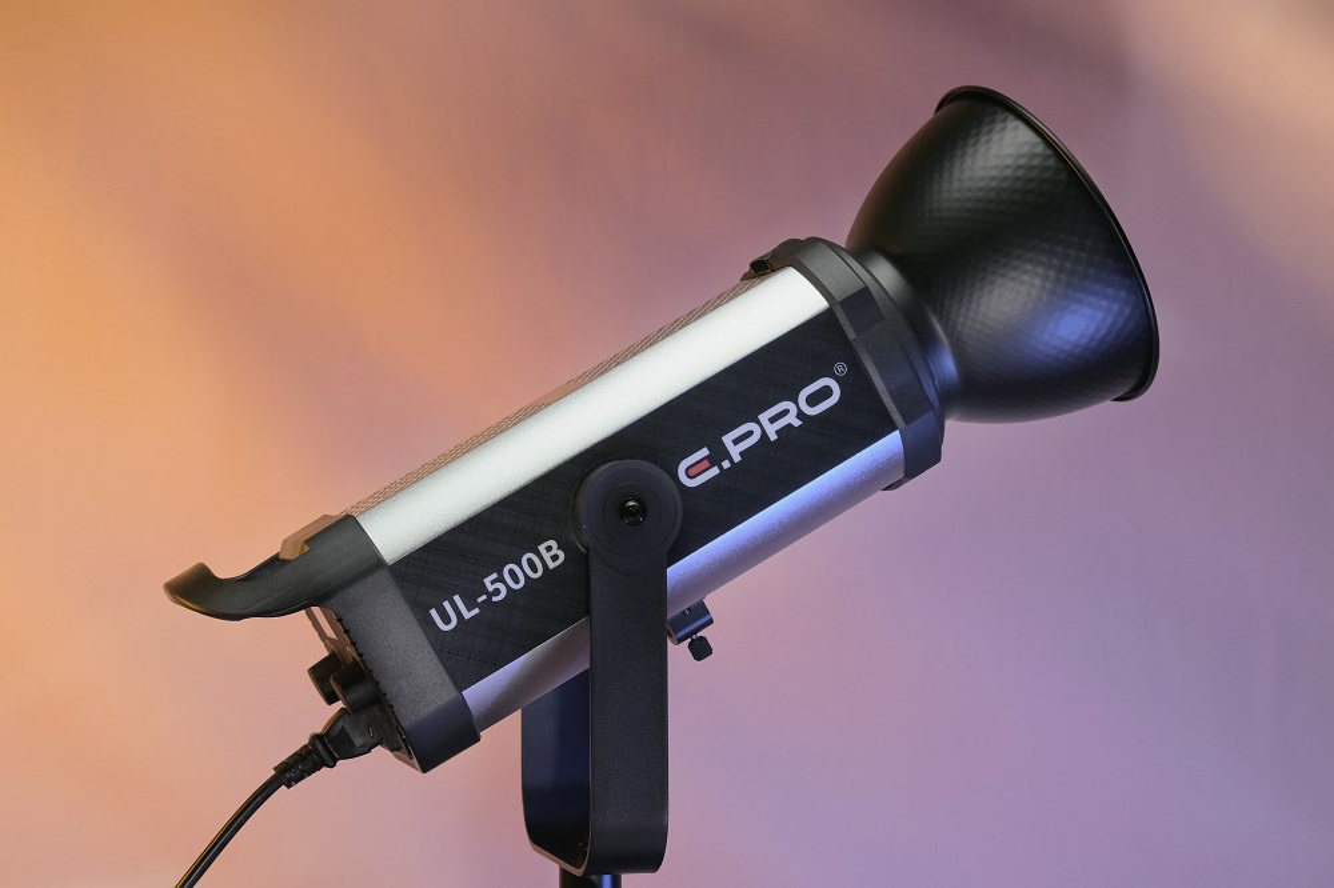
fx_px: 2371
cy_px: 444
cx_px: 667
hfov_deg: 31.4
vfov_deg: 21.2
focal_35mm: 64
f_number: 6.3
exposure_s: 1/125
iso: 2000
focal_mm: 42.9
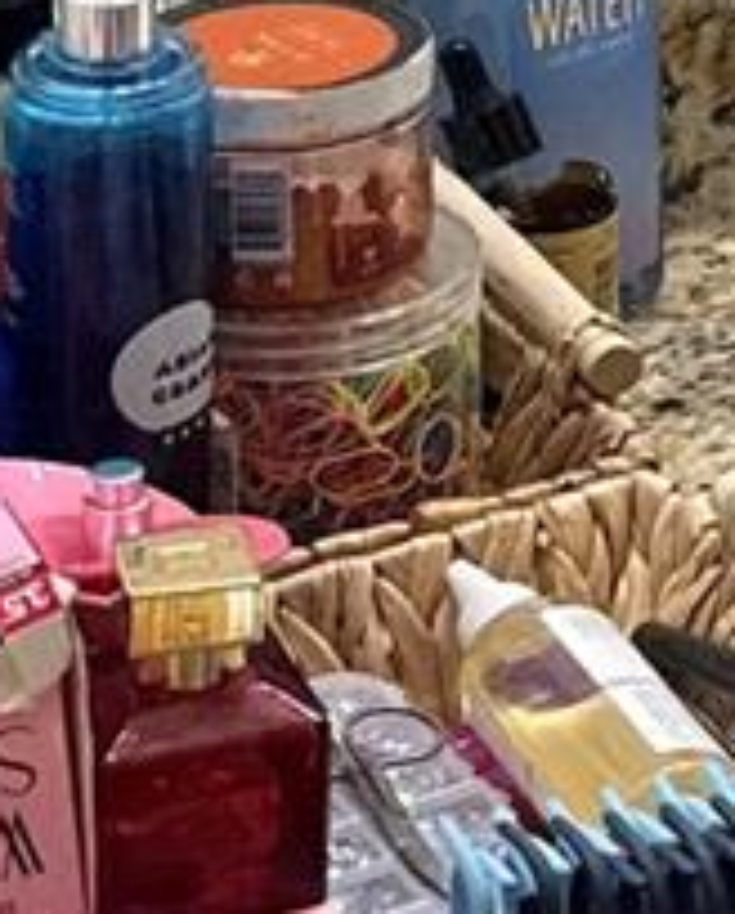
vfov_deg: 10.7
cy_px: -273
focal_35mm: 176
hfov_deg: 8.1
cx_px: 1838
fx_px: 4771
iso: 80
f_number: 1.78
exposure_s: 1/120
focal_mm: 6.86
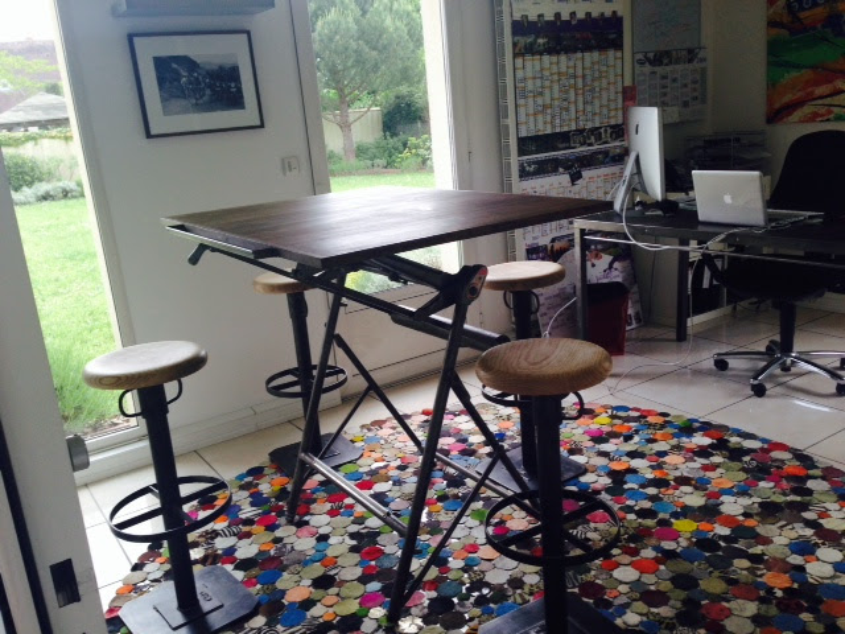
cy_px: 317
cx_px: 422
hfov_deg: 55.4
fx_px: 806
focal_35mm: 33
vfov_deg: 42.9
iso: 50
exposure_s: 1/169
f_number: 2.4
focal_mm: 4.12
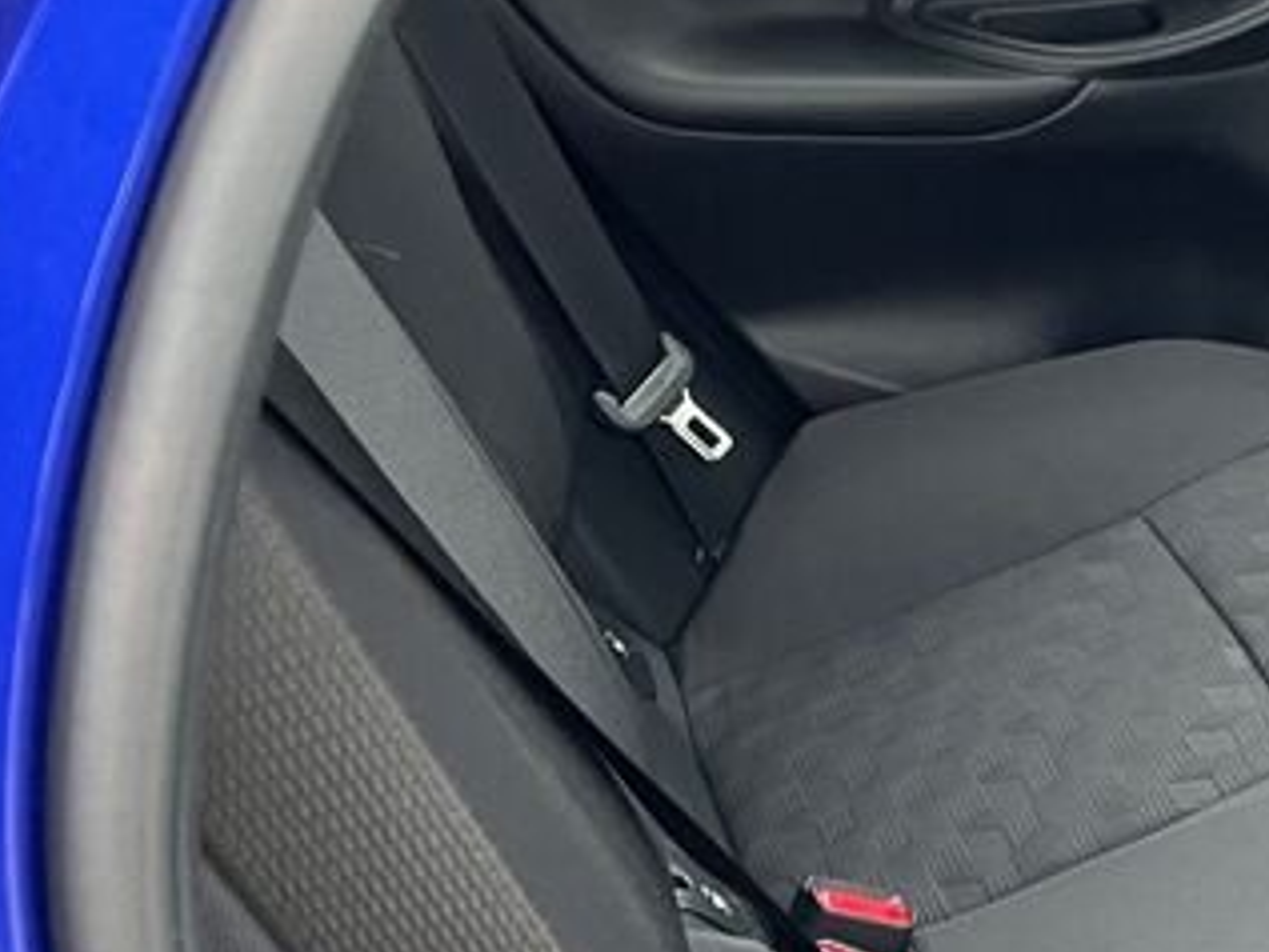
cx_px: 1938
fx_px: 3081
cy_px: 812
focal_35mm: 84
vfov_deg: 17.4
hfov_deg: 19.9
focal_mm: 5.1
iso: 160
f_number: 1.6
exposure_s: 1/60
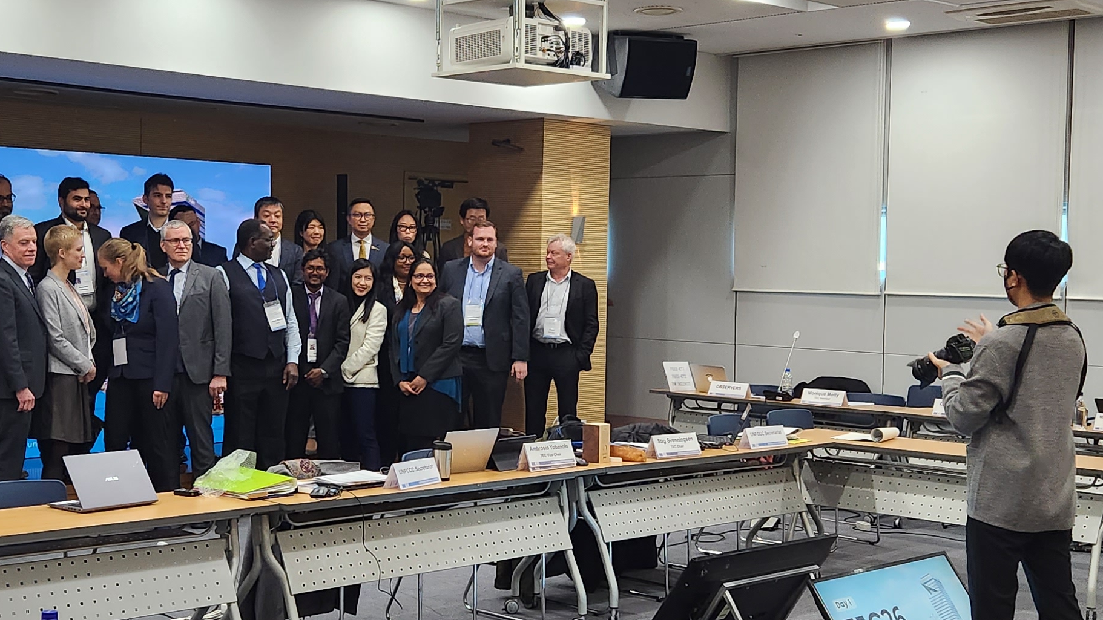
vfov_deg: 21.8
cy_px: 315
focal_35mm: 55
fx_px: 1609
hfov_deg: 37.5
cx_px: 390
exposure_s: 1/120
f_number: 1.8
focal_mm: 5.4
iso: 250
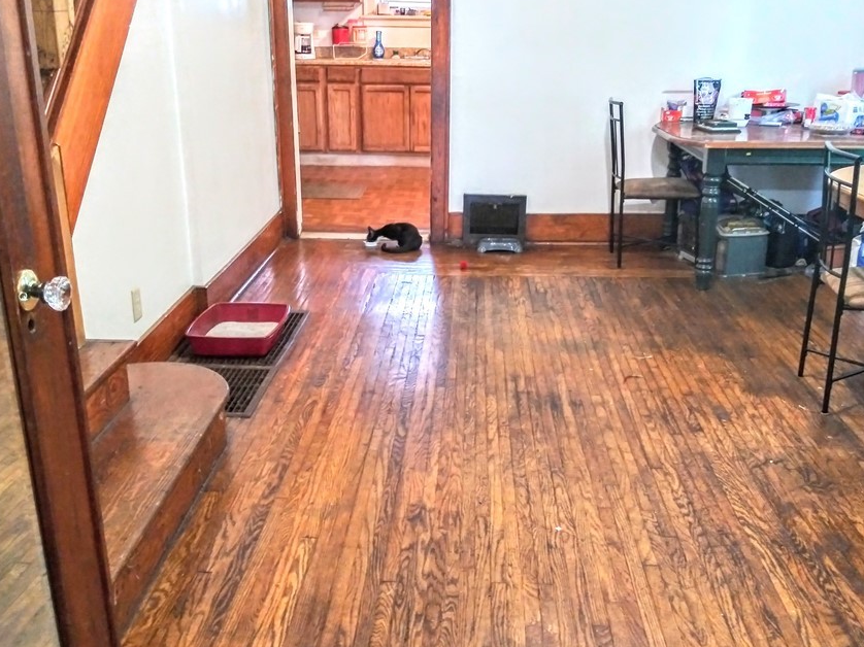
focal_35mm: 33
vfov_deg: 42.9
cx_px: 454
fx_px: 823
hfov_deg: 55.3
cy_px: 310
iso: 450
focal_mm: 3.7
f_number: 2.2
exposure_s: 1/15
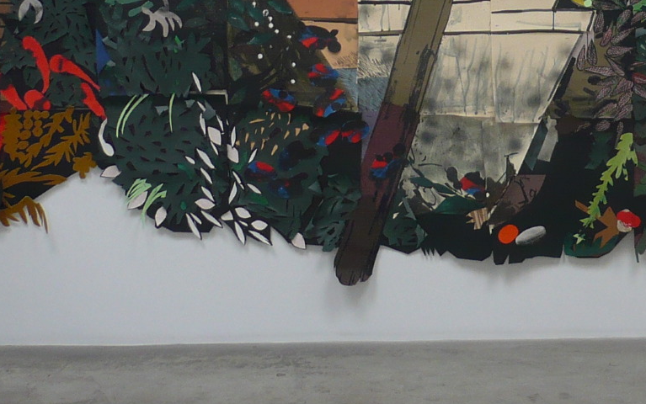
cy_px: -205
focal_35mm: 99
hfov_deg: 20.7
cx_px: 517
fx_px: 1744
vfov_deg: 12.6
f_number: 2.8
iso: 100
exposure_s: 1/60
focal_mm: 5.8
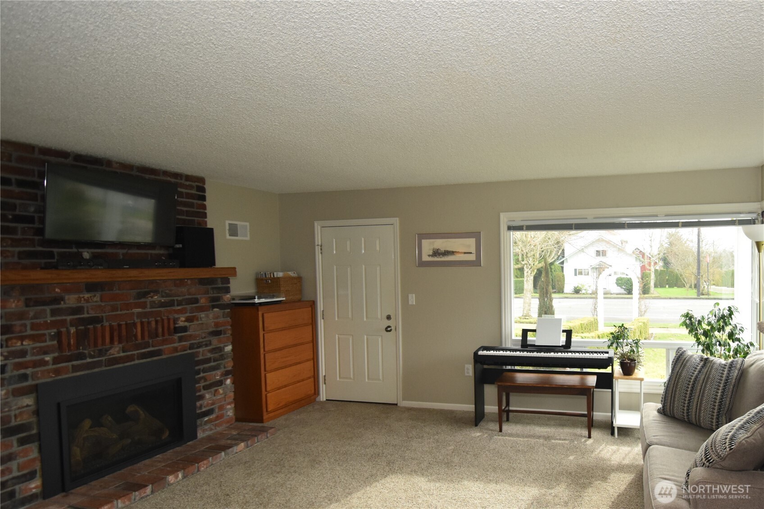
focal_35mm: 15
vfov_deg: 77.3
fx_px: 318
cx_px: 382
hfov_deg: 100.4
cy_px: 254
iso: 800
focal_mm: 10
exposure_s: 1/160
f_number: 4.5
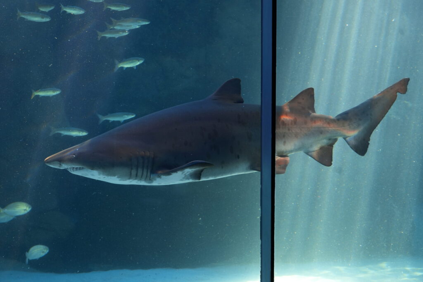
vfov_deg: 13.7
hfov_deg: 20.4
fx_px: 1175
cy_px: 141
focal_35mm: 100
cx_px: 212
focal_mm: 100
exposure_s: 1/125
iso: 1250
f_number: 5
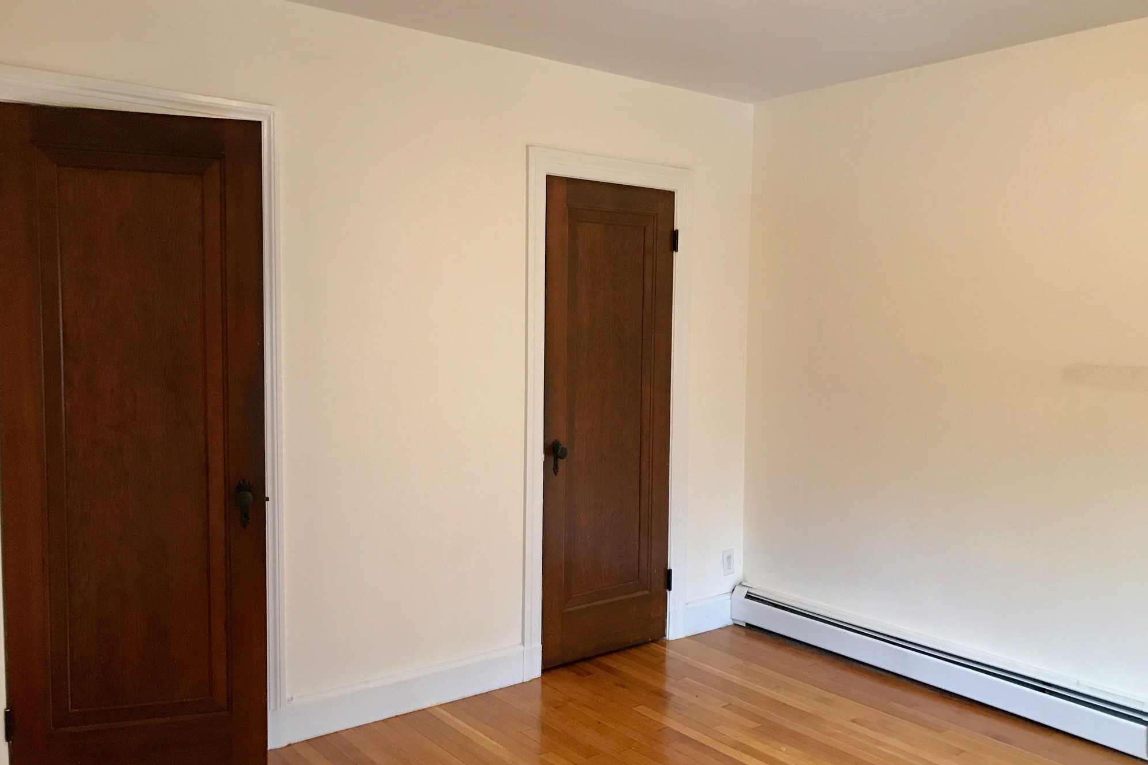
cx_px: 586
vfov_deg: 43.6
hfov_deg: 61.9
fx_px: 957
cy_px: 393
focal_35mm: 30
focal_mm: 3.99
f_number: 1.8
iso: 64
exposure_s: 1/15
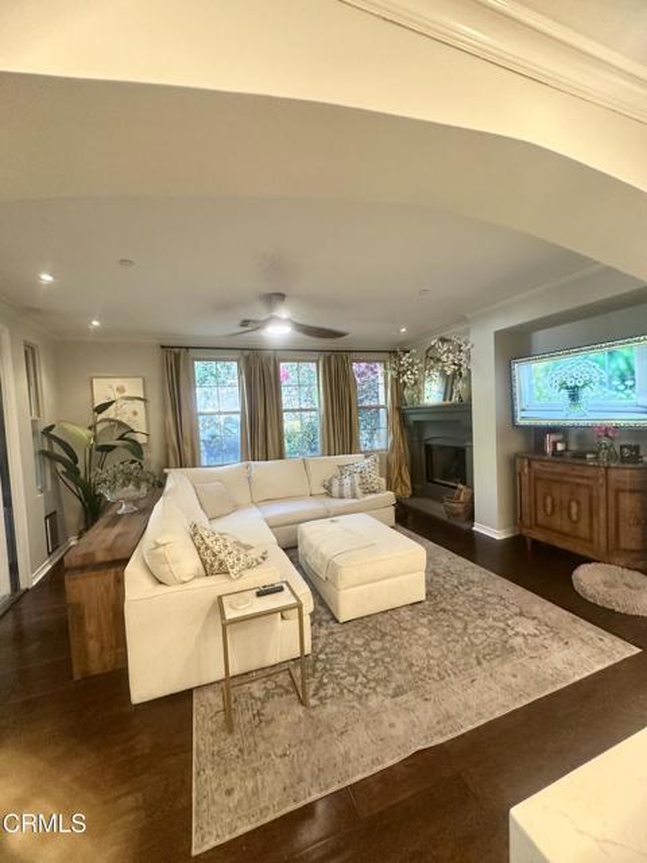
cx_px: 324
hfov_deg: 85.7
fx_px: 349
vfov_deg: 102.1
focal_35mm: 14
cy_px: 432
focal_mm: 2.22
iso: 500
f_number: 2.2
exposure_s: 1/60
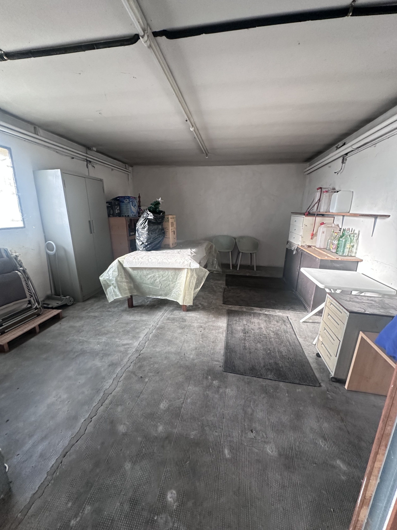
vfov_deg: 102.1
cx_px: 198
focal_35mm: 14
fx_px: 214
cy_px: 265
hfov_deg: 85.7
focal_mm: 2.22
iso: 250
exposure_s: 1/100
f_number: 2.2
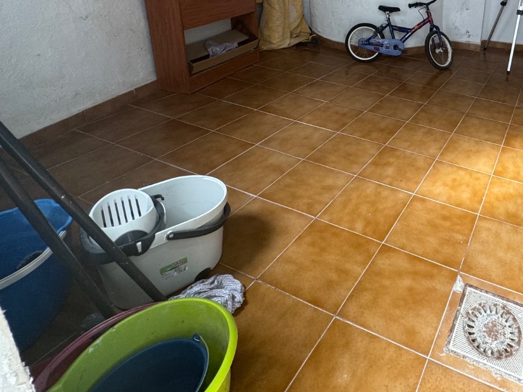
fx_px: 363
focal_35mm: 24
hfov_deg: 63.3
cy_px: 56
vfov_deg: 51.6
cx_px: 441
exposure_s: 1/99
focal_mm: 2.22
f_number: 2.2
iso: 160
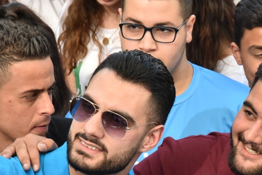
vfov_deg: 7.1
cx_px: 186
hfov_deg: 10.6
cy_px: 131
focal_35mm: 194
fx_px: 1412
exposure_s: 1/640
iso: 2500
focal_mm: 100
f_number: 13
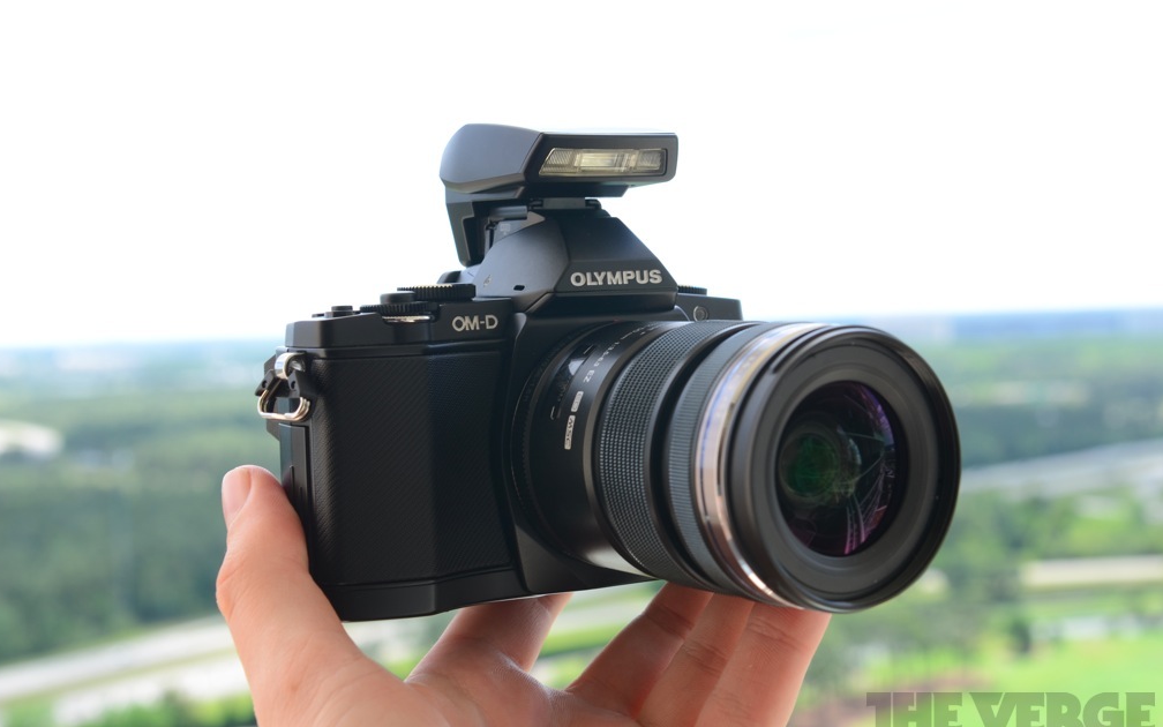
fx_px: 1965
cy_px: 361
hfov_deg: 33.0
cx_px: 576
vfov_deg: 21.0
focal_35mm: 62
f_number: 7.1
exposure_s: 1/80
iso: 100
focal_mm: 40
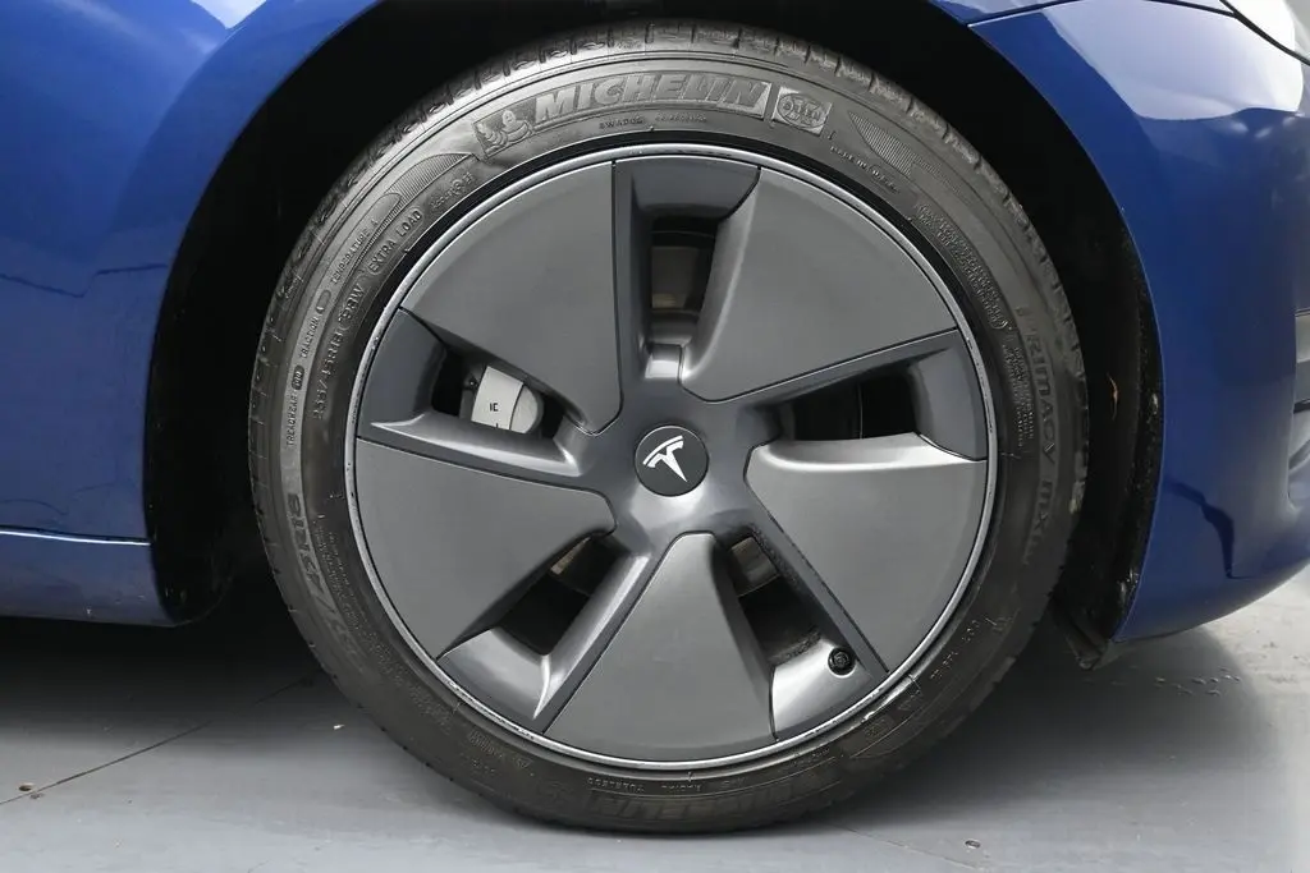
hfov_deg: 51.3
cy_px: 436
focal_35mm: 38
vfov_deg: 35.5
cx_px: 655
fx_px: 1365
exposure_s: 1/125
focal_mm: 25
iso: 1800
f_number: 4.2
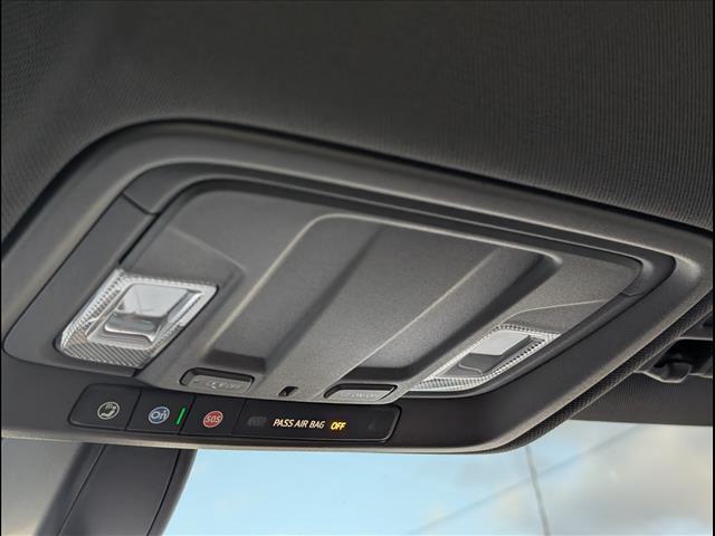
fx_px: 1012
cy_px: 268
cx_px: 358
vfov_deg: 29.7
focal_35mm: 49
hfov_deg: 38.9
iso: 264
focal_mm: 6.9
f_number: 1.68
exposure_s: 1/227
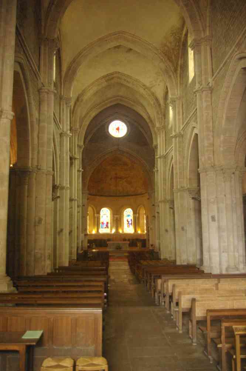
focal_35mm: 32
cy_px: 186
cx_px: 123
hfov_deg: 41.6
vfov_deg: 59.5
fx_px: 324
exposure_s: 1/20
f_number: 4
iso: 1600
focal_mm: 21
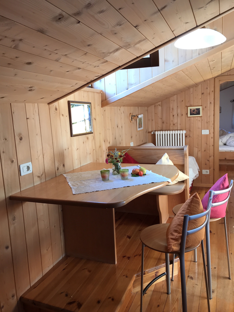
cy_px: 156
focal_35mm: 28
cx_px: 117
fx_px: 252
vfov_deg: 63.4
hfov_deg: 49.7
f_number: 1.8
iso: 25
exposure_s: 1/50
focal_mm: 3.99
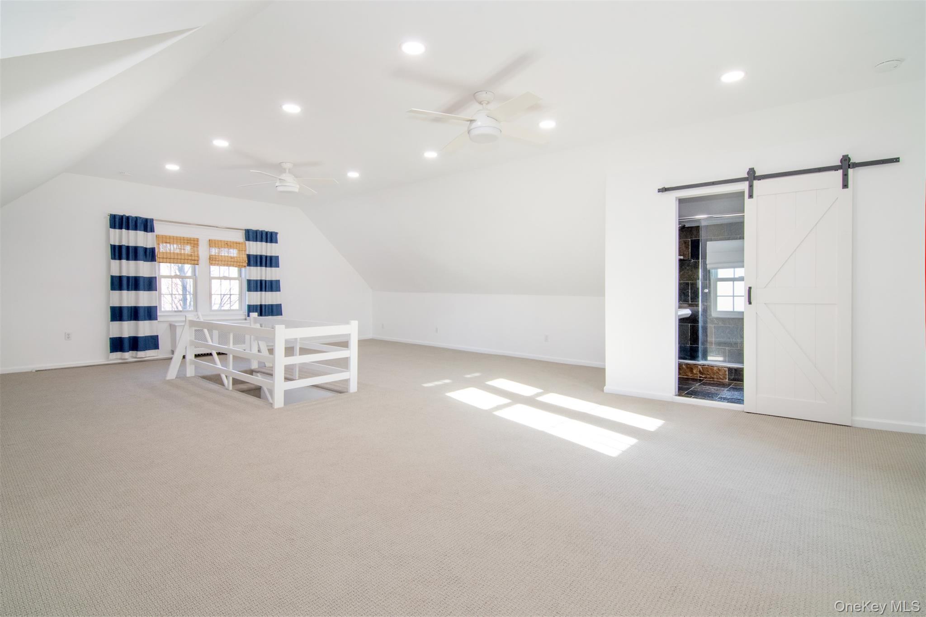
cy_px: 308
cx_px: 463
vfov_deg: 72.0
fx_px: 424
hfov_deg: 95.0
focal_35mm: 16
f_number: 11
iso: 640
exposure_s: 1/25
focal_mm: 11
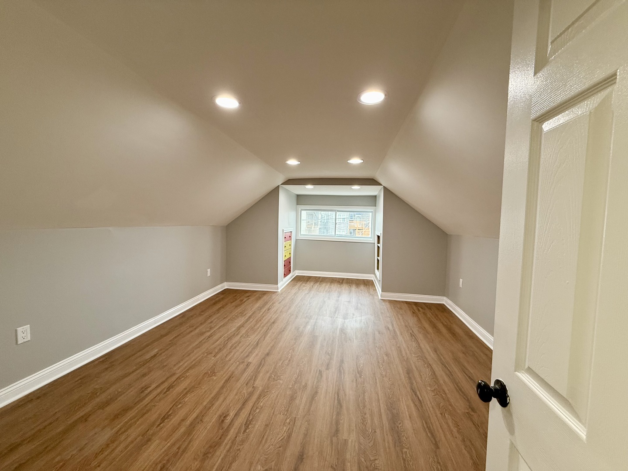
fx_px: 254
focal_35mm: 14
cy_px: 236
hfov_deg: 102.1
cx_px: 314
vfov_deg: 85.7
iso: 200
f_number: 2.2
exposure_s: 1/120
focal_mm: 2.22
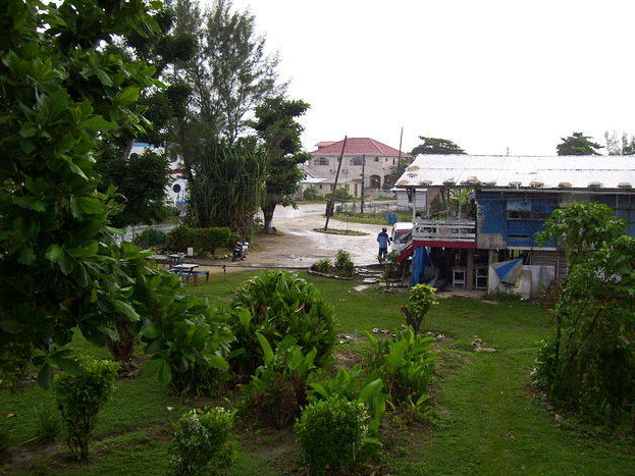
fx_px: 679
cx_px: 324
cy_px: 244
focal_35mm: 37
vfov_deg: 38.7
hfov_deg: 50.1
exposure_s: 1/125
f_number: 2.7
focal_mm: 6
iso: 80
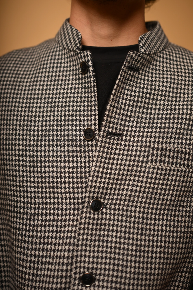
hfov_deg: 27.0
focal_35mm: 50
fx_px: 402
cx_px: 96
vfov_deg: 39.6
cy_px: 145
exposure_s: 1/1250
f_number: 2.2
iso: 200
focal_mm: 50
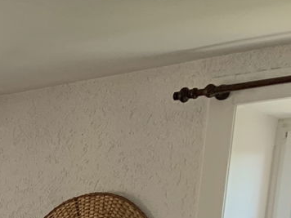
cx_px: -356
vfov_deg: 11.2
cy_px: 465
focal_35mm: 117
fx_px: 984
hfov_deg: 13.4
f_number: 1.8
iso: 64
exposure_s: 1/121
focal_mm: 4.25
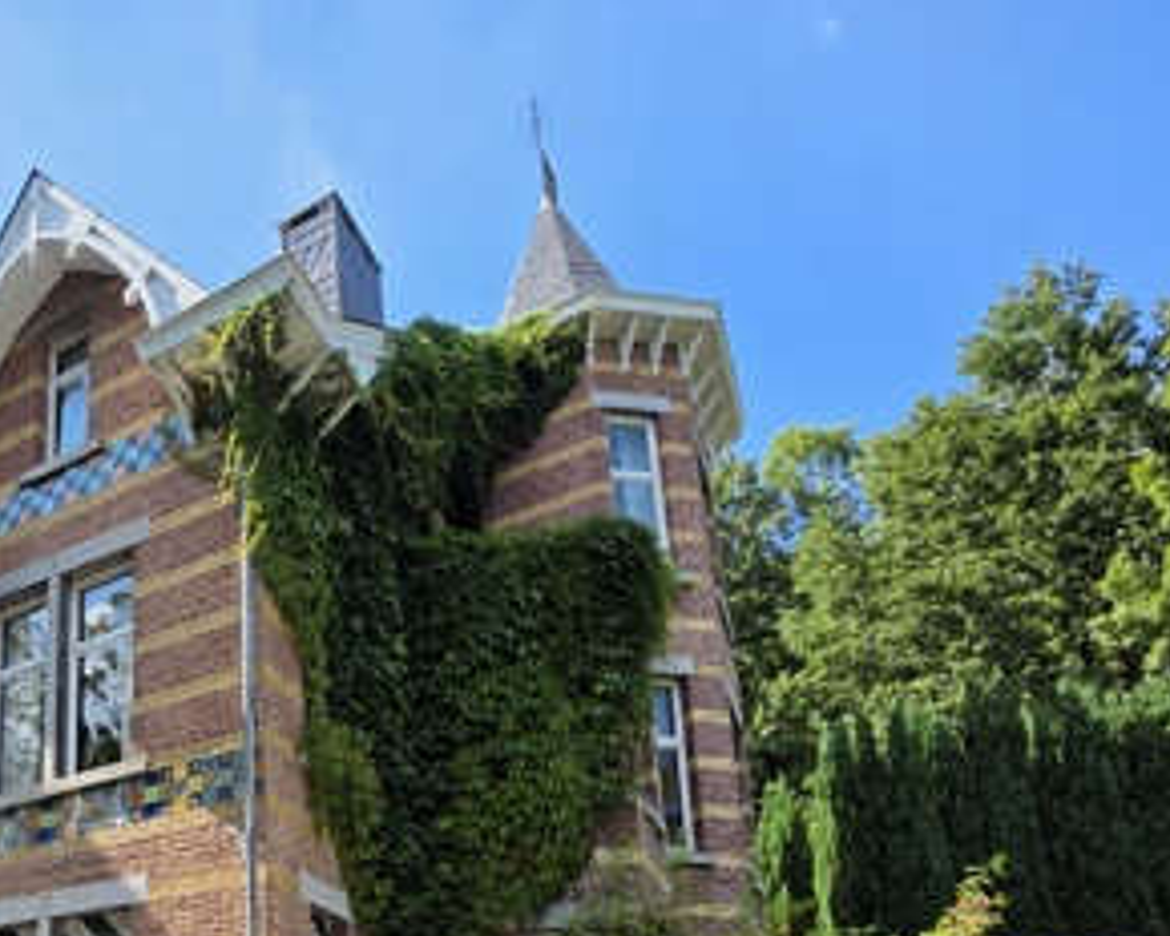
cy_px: 956
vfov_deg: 43.4
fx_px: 970
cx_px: 149
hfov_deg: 55.2
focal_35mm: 28
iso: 40
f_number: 1.9
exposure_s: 1/1192
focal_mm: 2.2
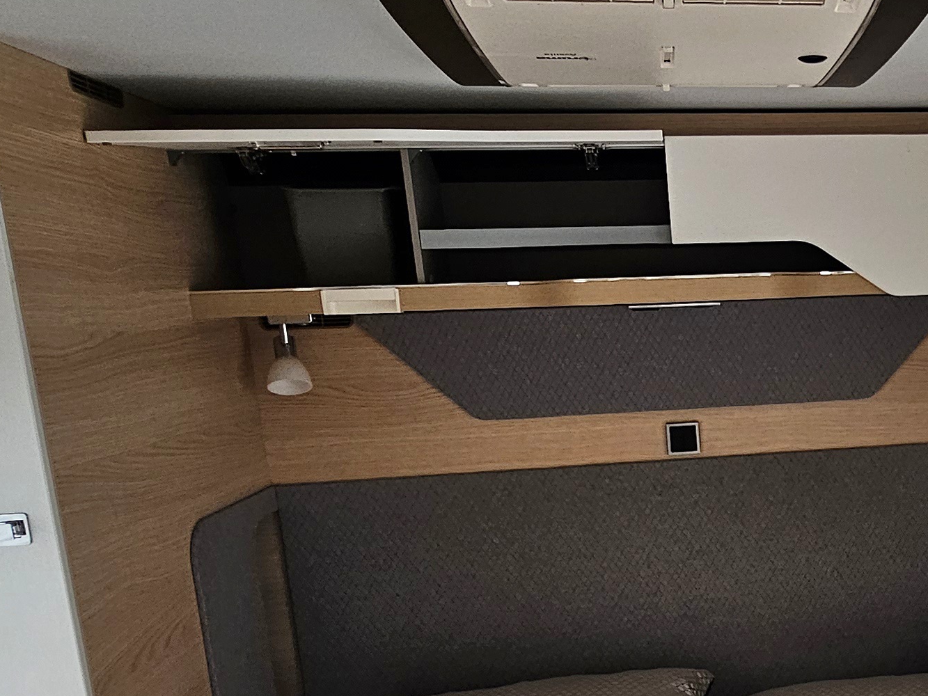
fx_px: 1046
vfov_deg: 36.0
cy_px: 523
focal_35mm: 39
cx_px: 896
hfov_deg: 42.3
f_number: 2.2
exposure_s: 1/208
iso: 160
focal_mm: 2.2
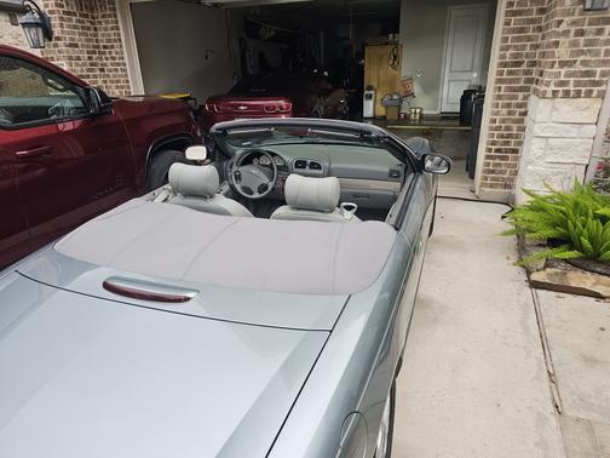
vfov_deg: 58.9
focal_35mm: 23
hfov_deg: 73.9
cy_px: 229
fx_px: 405
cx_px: 305
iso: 125
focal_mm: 6.3
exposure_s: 1/180
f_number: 1.7
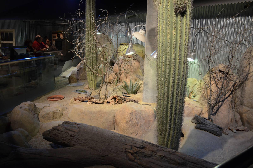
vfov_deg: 43.4
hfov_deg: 62.0
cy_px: 84
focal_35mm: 30
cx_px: 126
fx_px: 210
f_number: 4
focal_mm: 20
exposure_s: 1/60
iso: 800
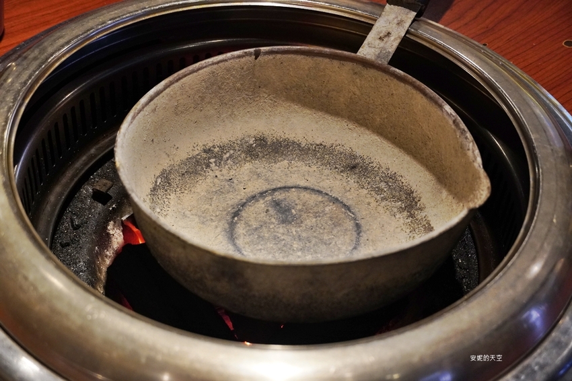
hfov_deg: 34.2
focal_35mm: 58
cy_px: 190
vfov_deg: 23.2
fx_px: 929
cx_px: 286
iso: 2000
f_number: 4.5
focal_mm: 39
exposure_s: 1/50
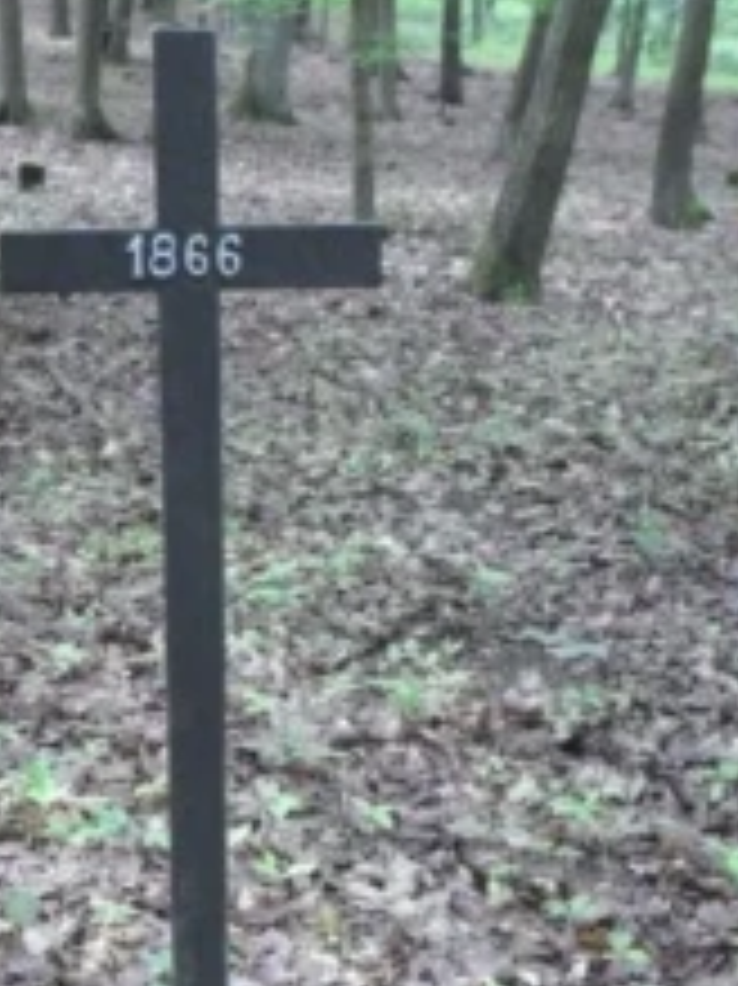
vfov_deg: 31.5
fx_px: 1736
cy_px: 653
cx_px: 148
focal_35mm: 61
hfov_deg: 23.6
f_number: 2.8
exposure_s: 1/100
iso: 1600
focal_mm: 6.2
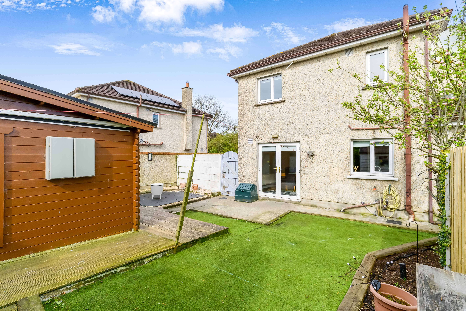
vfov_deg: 70.4
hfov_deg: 93.3
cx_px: 233
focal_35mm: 17
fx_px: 220
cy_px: 156
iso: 640
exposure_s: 1/1000
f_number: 6.3
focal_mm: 17
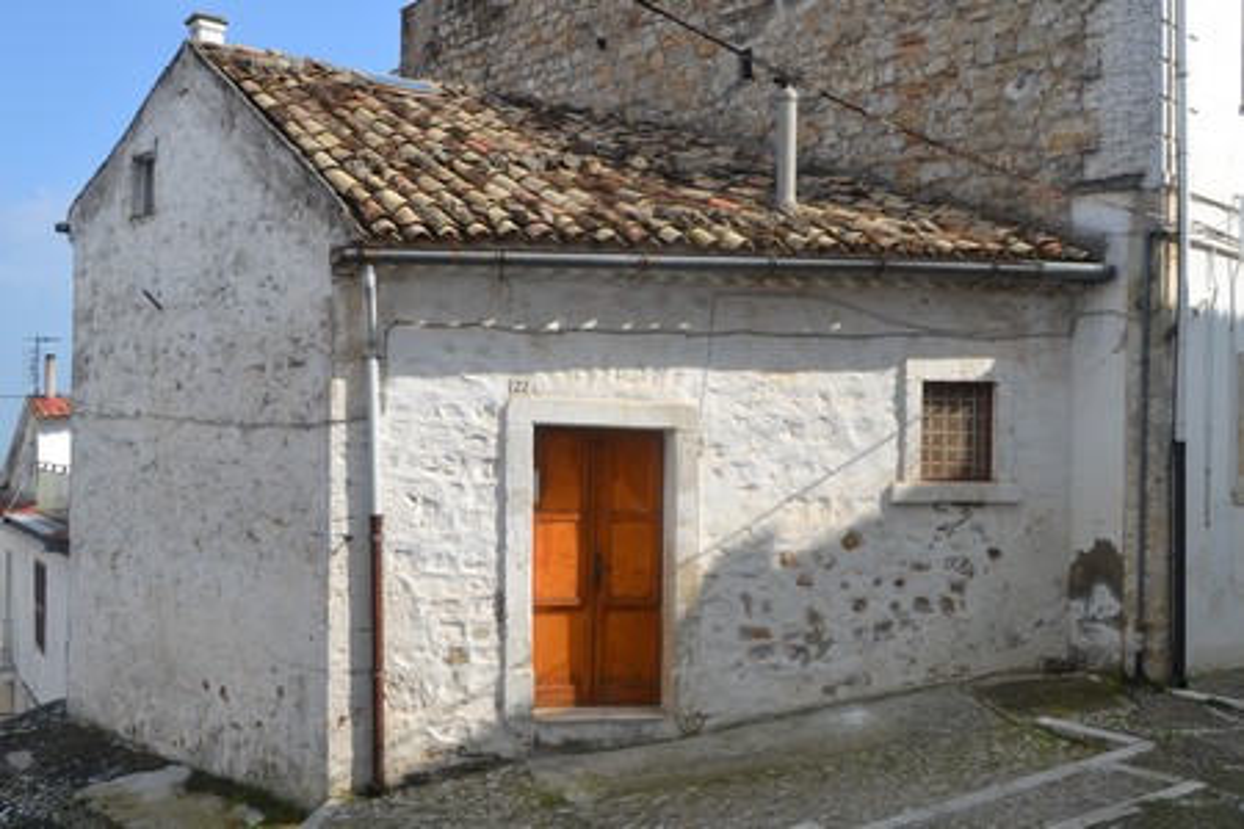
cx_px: 622
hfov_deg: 57.2
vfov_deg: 40.0
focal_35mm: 33
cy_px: 414
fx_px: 1140
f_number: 8
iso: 100
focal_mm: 22
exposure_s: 1/250
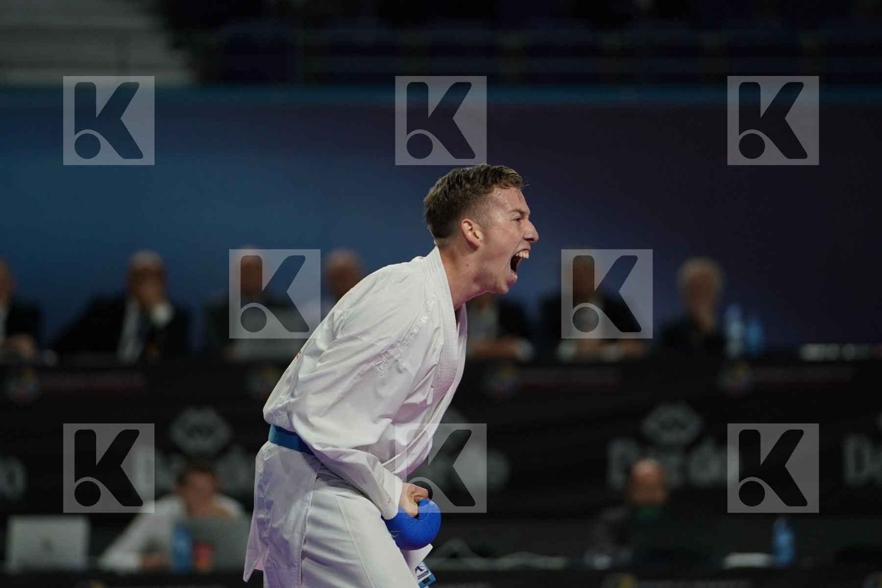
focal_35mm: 288
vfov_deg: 4.8
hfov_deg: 7.2
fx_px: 7055
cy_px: 294
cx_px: 441
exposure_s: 1/1000
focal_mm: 192
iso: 1000
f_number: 2.8
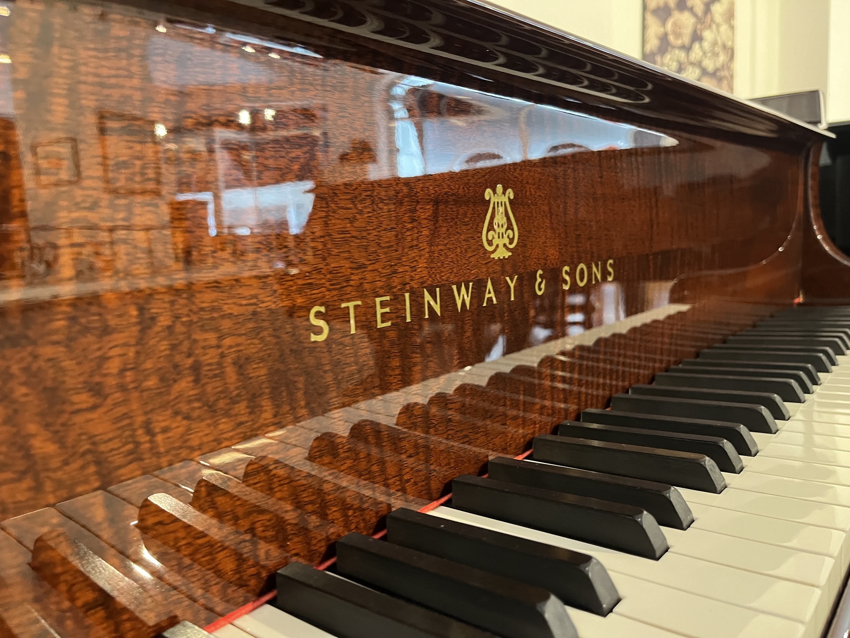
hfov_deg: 67.3
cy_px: 319
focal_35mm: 26
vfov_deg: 53.1
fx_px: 638
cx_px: 425
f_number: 1.6
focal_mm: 5.1
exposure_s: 1/33
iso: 500
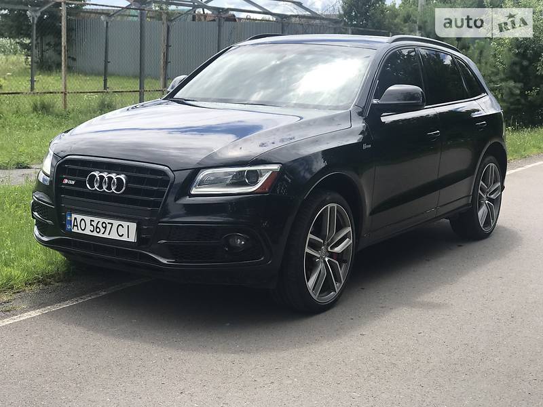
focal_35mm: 57
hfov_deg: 33.8
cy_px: 204
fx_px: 894
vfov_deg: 25.7
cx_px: 272
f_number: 2.8
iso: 20
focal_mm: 6.6
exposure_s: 1/630
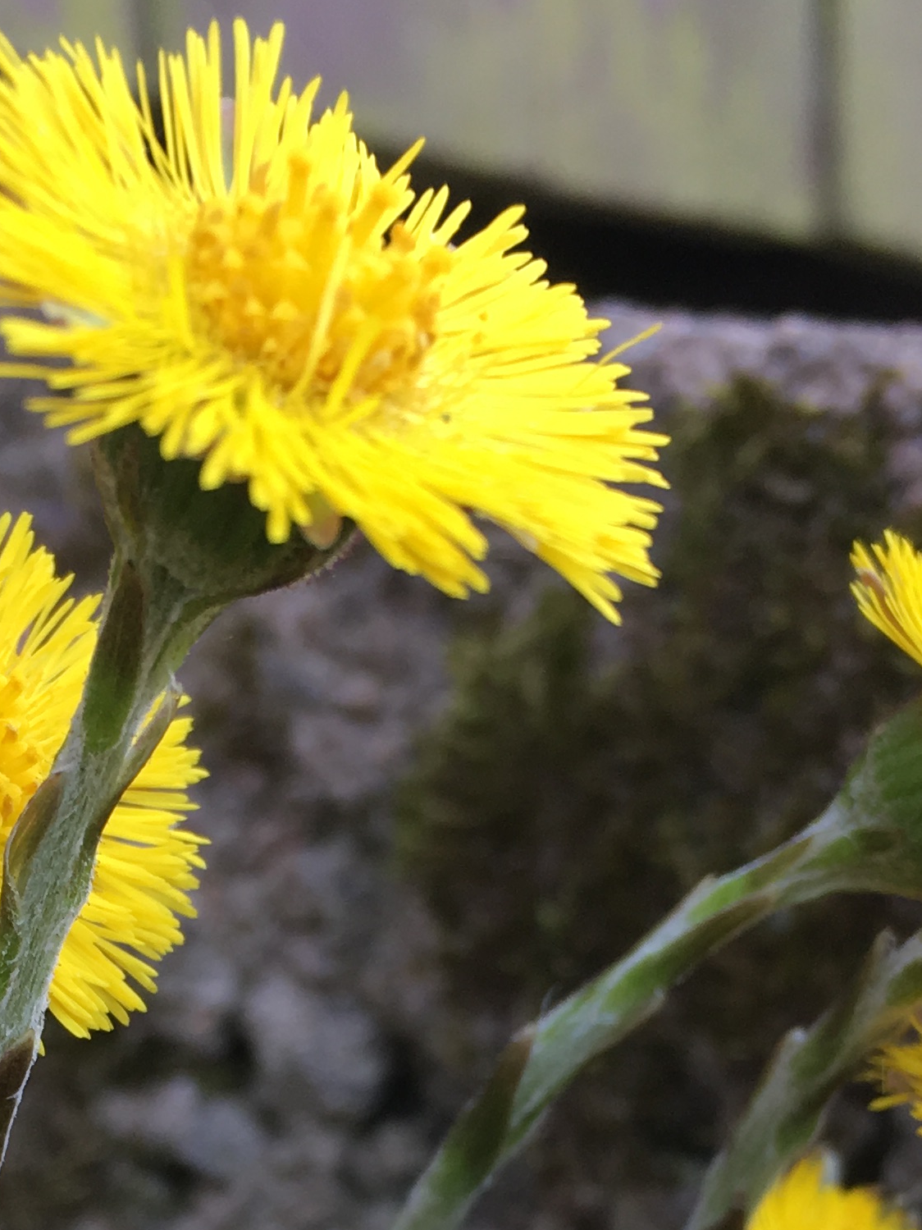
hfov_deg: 18.9
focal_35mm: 78
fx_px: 2770
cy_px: 1426
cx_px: 401
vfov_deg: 23.2
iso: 25
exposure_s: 1/100
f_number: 2.2
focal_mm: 4.15
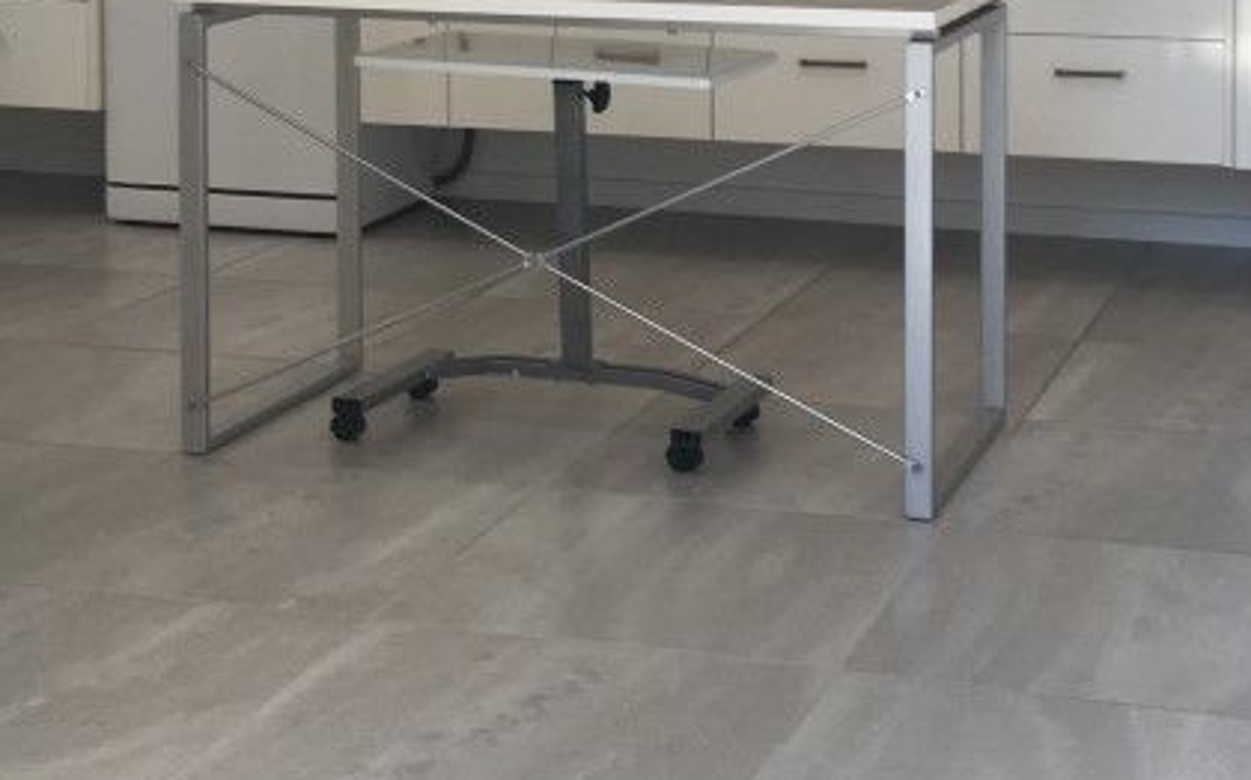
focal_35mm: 75
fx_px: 2556
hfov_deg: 27.5
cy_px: -131
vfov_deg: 16.7
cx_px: 712
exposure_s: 1/100
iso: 32
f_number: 2.2
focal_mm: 4.15
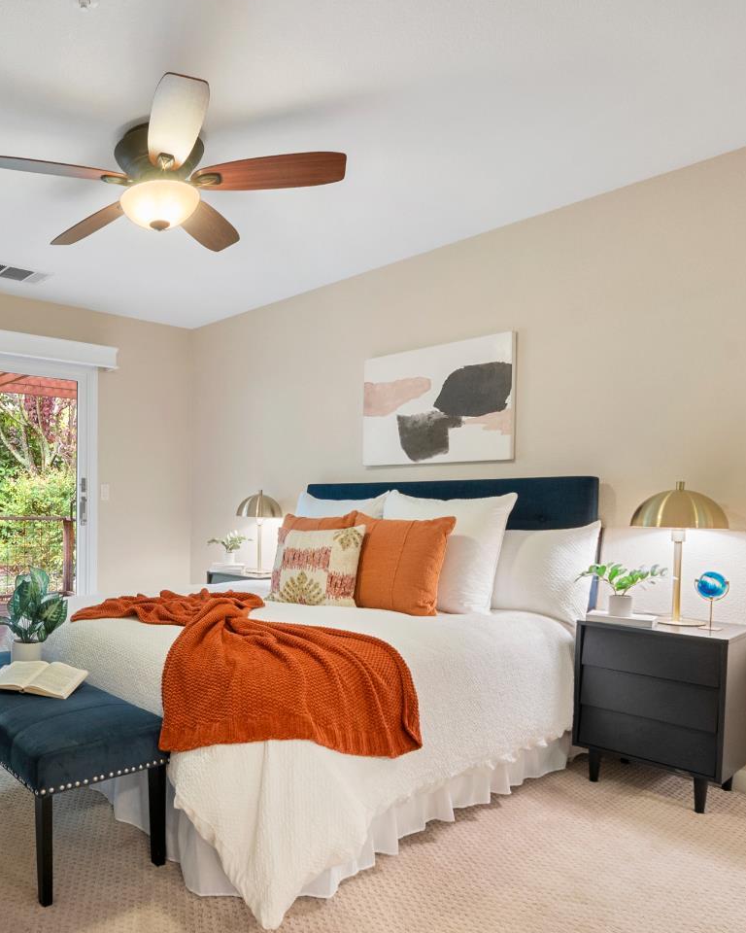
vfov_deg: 75.0
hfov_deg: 56.4
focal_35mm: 22
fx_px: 607
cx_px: 106
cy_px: 470
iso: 320
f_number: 8
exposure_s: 1/2
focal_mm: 10
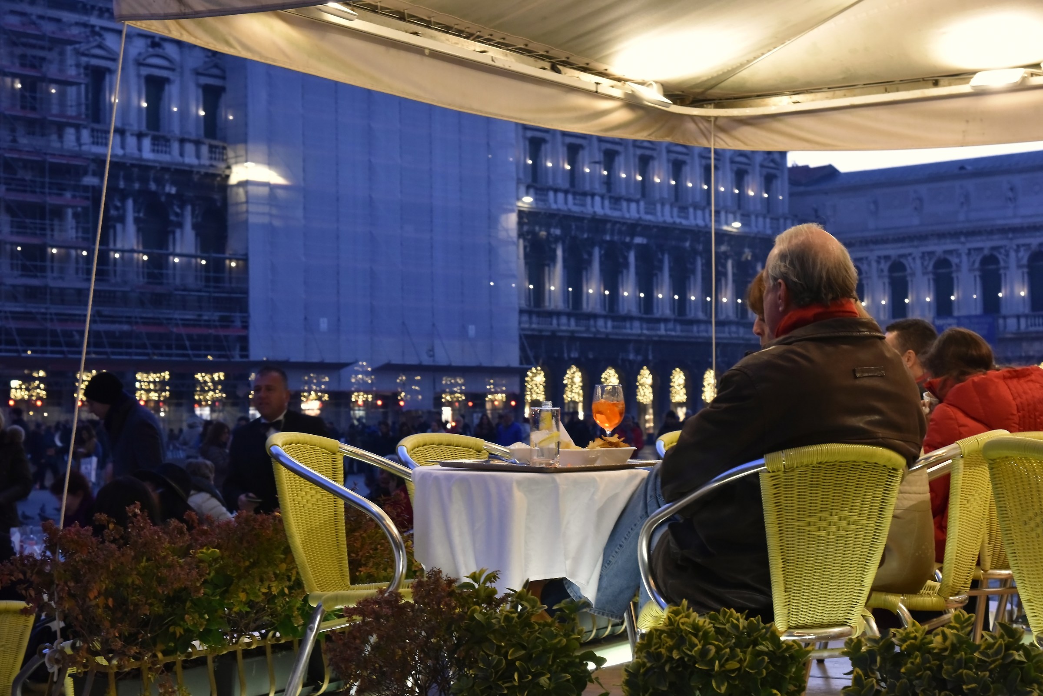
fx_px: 1883
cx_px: 522
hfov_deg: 31.0
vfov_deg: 20.9
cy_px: 348
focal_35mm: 65
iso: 3200
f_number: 8
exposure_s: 1/30
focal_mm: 65
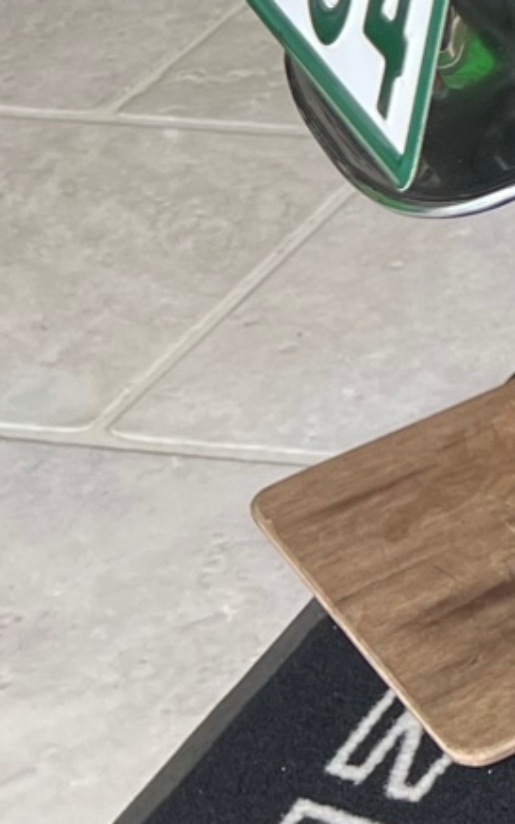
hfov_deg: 7.8
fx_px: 2853
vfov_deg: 15.6
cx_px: 1898
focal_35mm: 127
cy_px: -256
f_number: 1.5
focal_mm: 5.7
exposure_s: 1/183
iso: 40
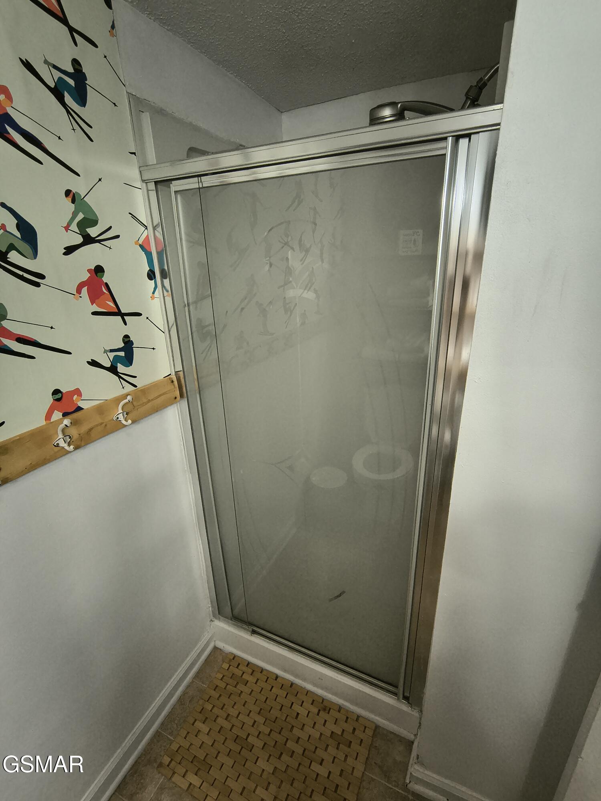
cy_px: 400
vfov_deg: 110.5
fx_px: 278
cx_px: 300
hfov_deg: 94.5
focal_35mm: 12
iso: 727
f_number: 2.2
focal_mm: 2.13
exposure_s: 1/100
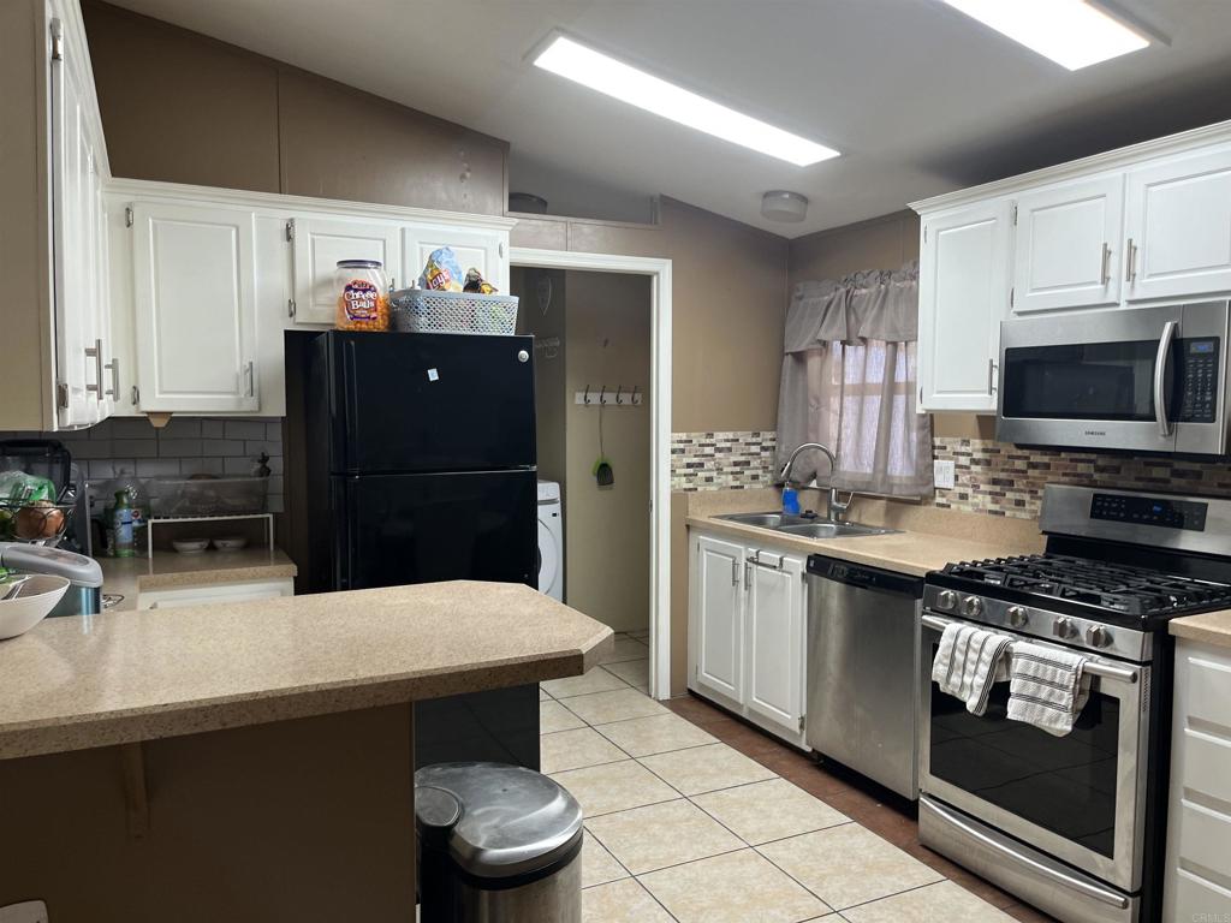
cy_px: 462
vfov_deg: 53.1
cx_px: 616
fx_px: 925
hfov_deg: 67.3
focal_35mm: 26
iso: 80
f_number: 1.6
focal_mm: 5.1
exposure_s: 1/60
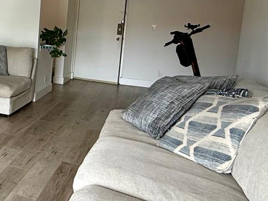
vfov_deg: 31.8
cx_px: -59
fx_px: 348
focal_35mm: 45
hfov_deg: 33.6
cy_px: 60
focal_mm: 2.22
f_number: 2.2
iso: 160
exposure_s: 1/99
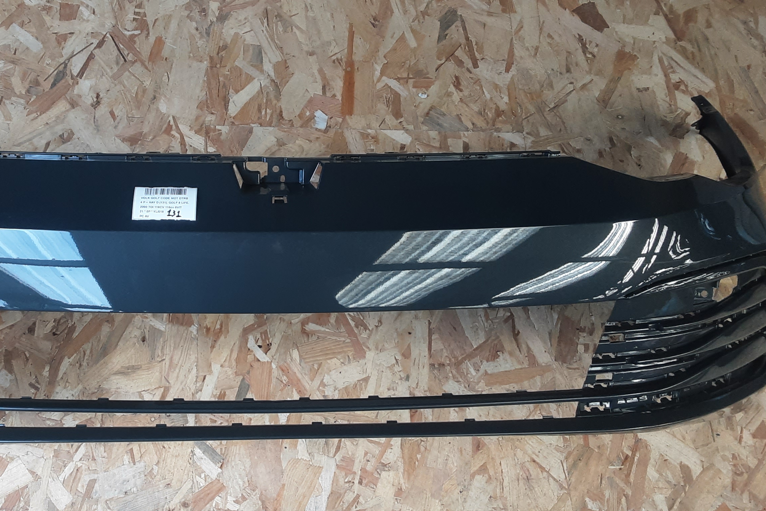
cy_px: 296
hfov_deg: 47.7
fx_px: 851
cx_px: 255
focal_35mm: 40
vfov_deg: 33.3
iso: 50
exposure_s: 1/50
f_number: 1.9
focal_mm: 2.91
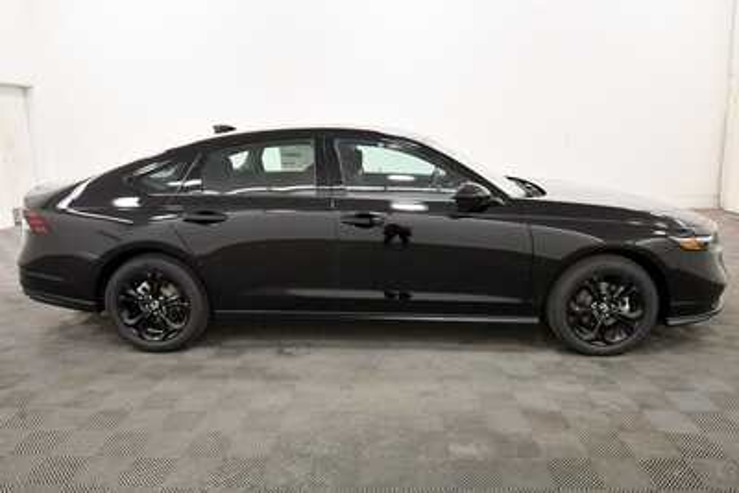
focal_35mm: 25
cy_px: 246
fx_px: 513
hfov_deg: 71.5
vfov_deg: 51.3
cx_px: 370
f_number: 5.3
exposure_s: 1/125
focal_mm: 17
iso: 1100
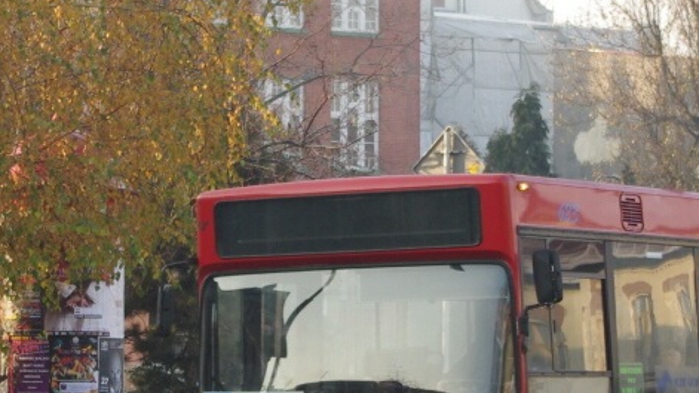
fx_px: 2373
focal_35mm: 128
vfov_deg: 9.5
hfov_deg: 16.7
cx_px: 500
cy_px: 233
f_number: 4.5
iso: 400
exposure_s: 1/320
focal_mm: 42.5
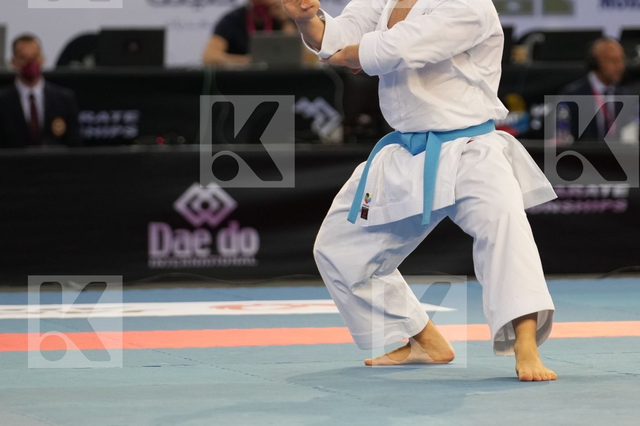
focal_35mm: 377
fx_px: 6702
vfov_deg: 3.6
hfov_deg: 5.5
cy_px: 141
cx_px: 420
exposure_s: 1/500
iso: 1000
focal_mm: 176
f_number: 2.8
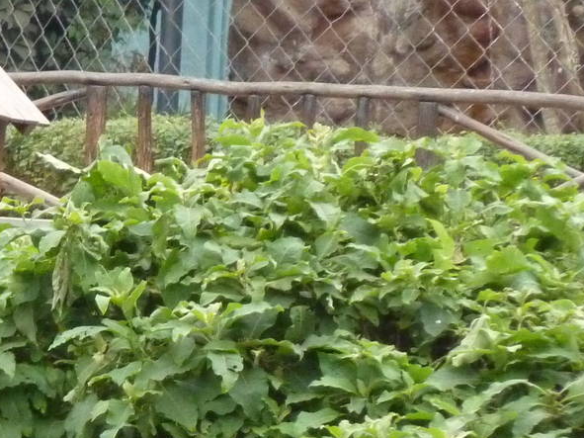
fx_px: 13696
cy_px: 418
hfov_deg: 2.4
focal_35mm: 812
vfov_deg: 1.8
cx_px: -55
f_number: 4.9
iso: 640
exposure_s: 1/250
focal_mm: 49.2
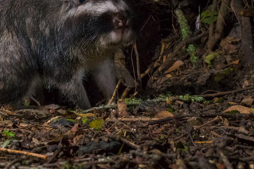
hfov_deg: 25.2
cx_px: 79
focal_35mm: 80
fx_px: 564
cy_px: 28
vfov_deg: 16.9
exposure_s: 1/160
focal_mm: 30
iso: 3200
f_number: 14
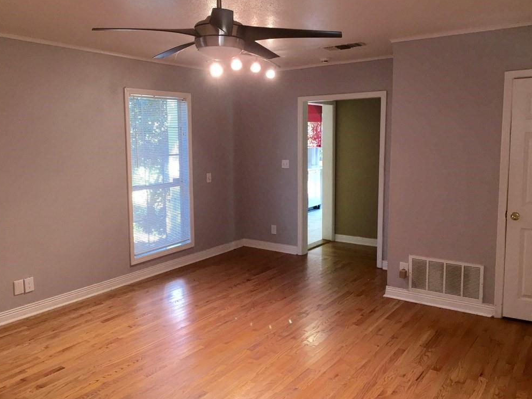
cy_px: 201
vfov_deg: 46.8
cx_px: 259
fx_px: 461
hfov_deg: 60.0
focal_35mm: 30
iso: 80
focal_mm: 4.15
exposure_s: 1/30
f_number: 2.2
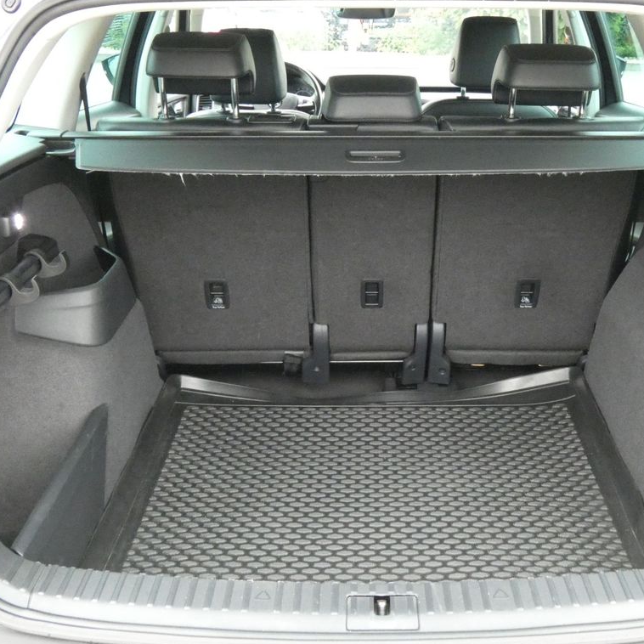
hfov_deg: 39.1
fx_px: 905
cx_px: 371
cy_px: 323
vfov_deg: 39.2
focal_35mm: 43
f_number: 5.6
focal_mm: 6.5
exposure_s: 1/20
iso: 1600
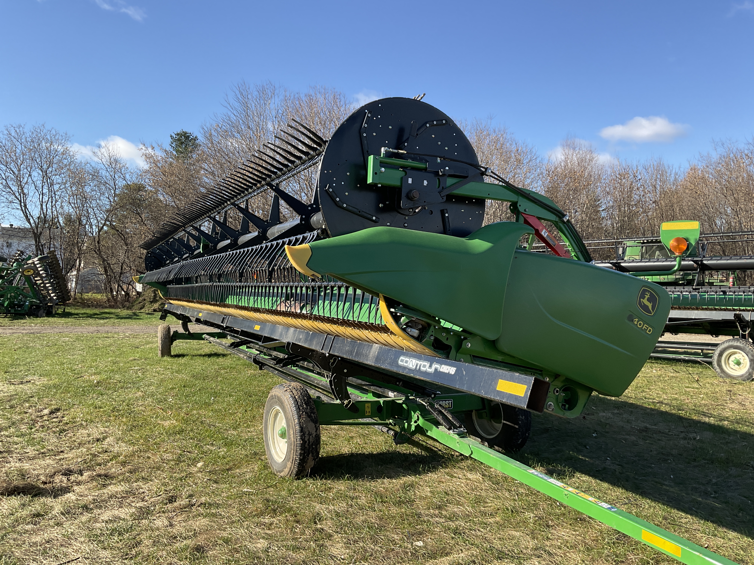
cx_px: 377
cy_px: 282
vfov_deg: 48.2
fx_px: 632
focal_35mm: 29
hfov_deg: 61.7
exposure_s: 1/962
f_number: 1.8
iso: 16
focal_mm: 3
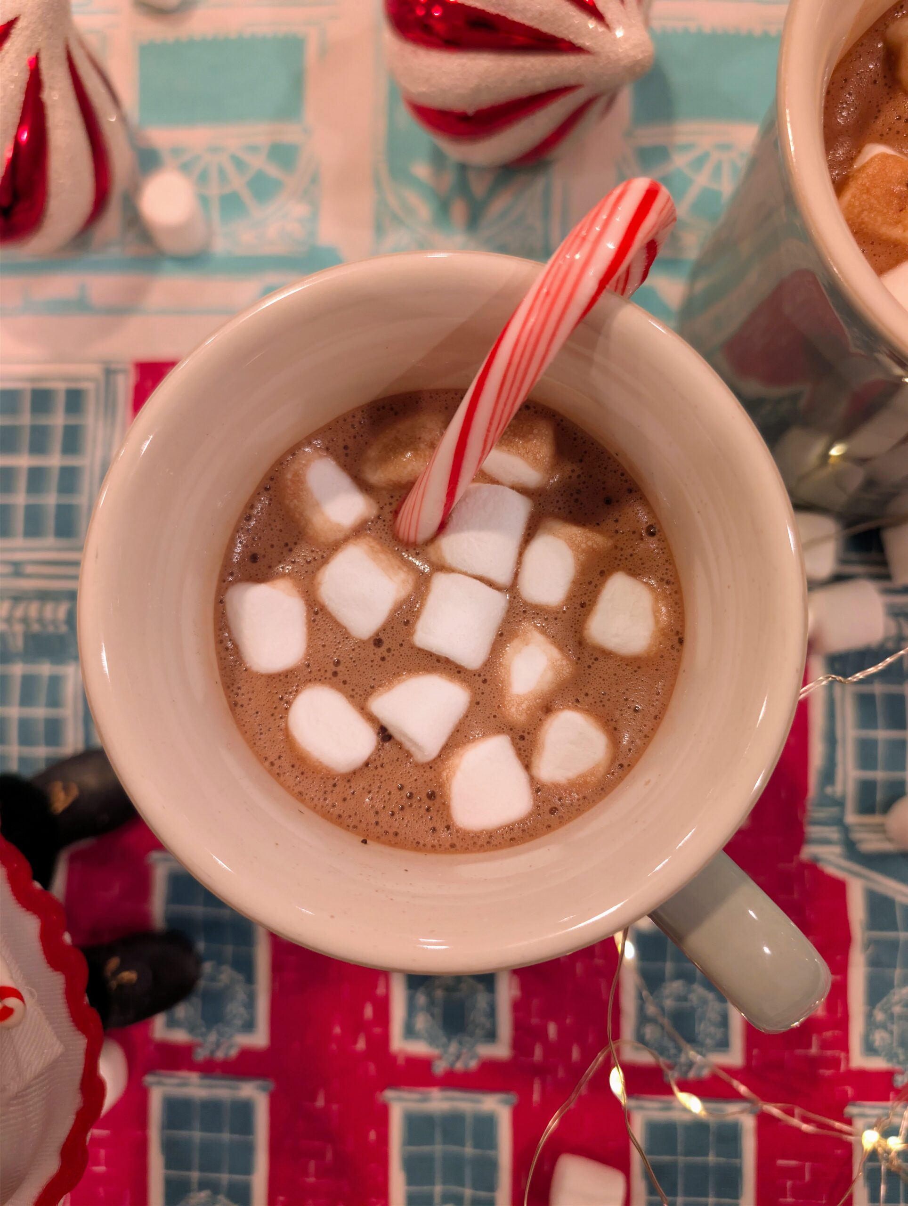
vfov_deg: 71.5
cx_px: 454
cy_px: 603
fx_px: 837
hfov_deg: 56.9
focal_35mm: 24
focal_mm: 6.9
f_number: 1.68
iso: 257
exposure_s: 1/120
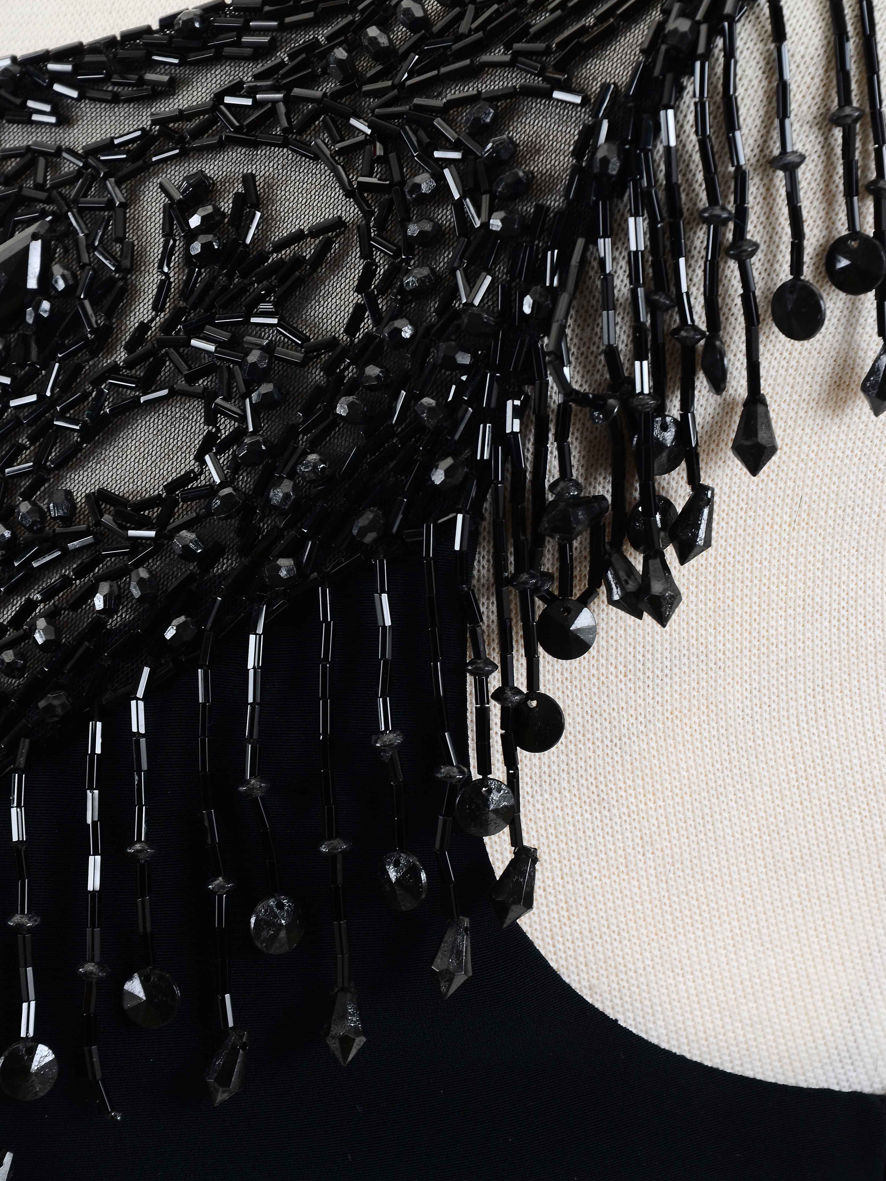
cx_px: 443
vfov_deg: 11.5
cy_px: 598
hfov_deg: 8.7
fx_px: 5855
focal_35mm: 172
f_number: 8
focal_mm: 105
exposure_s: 1/60
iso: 160
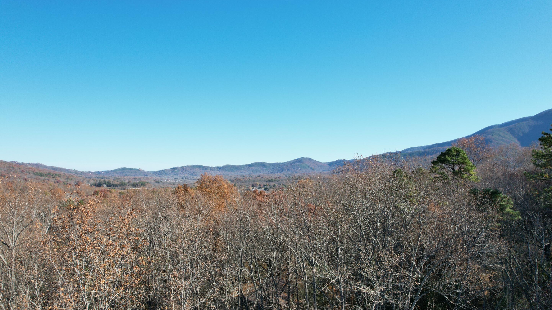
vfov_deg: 47.5
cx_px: 278
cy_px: 177
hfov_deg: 76.3
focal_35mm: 24
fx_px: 351
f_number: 2.8
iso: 140
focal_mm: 8.38
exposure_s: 1/1600
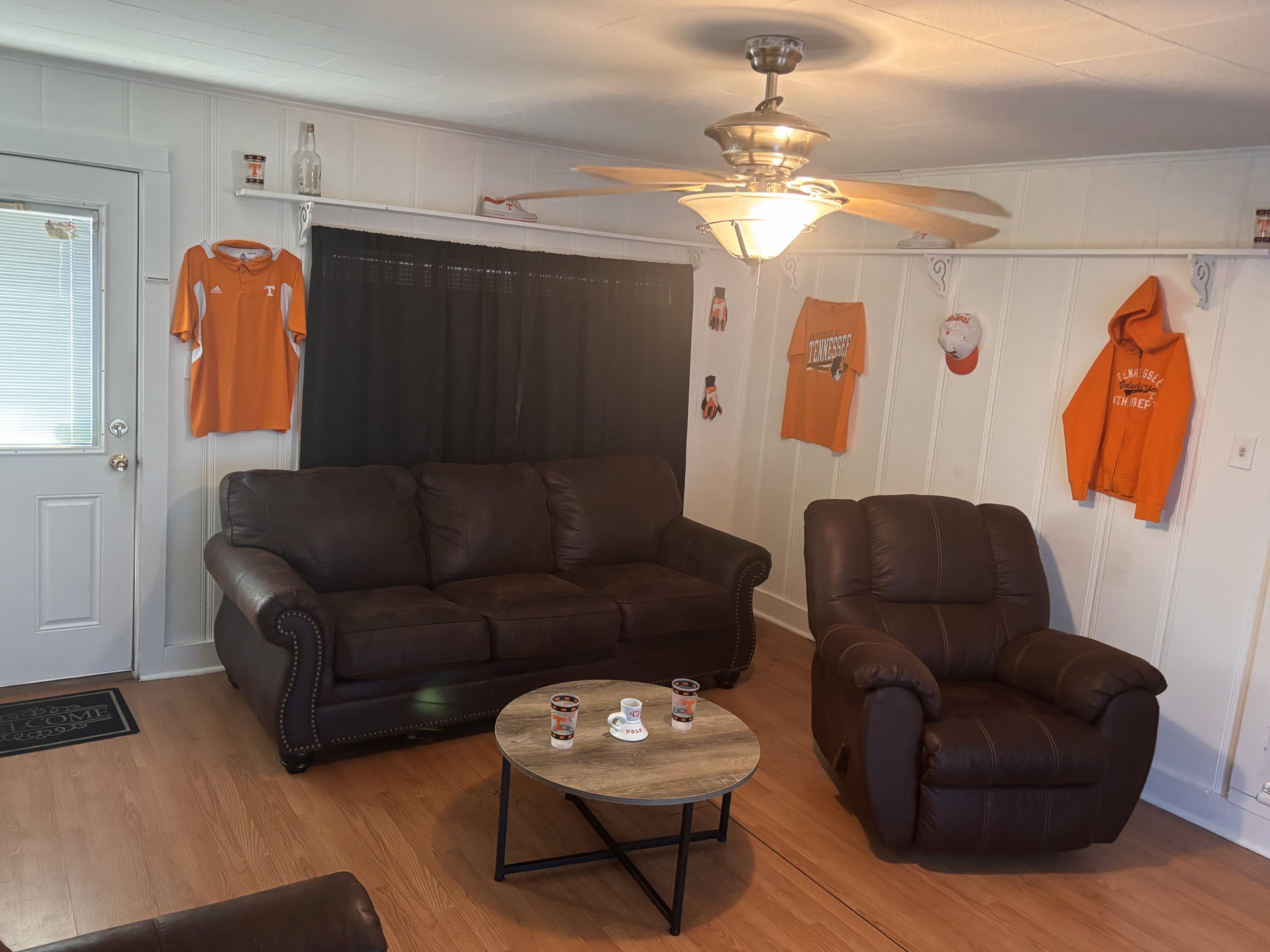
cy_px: 473
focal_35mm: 27
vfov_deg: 51.4
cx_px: 619
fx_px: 991
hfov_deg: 65.3
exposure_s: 1/40
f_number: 1.6
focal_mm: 5.96
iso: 400
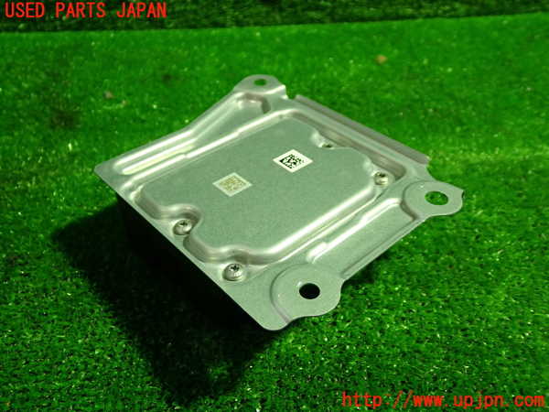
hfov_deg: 56.8
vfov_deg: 44.2
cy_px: 206
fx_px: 508
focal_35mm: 32
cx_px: 274
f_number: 2.4
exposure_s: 1/30
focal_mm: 5.79
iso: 250
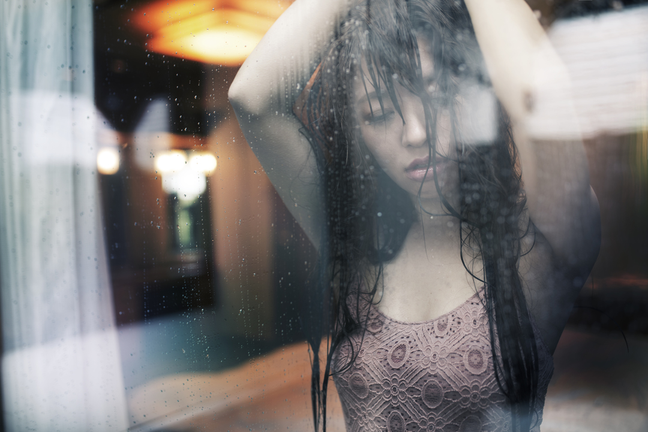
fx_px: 630
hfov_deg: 54.4
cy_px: 216
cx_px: 324
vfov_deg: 37.9
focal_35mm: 35
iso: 100
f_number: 2
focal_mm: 35
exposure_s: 1/50
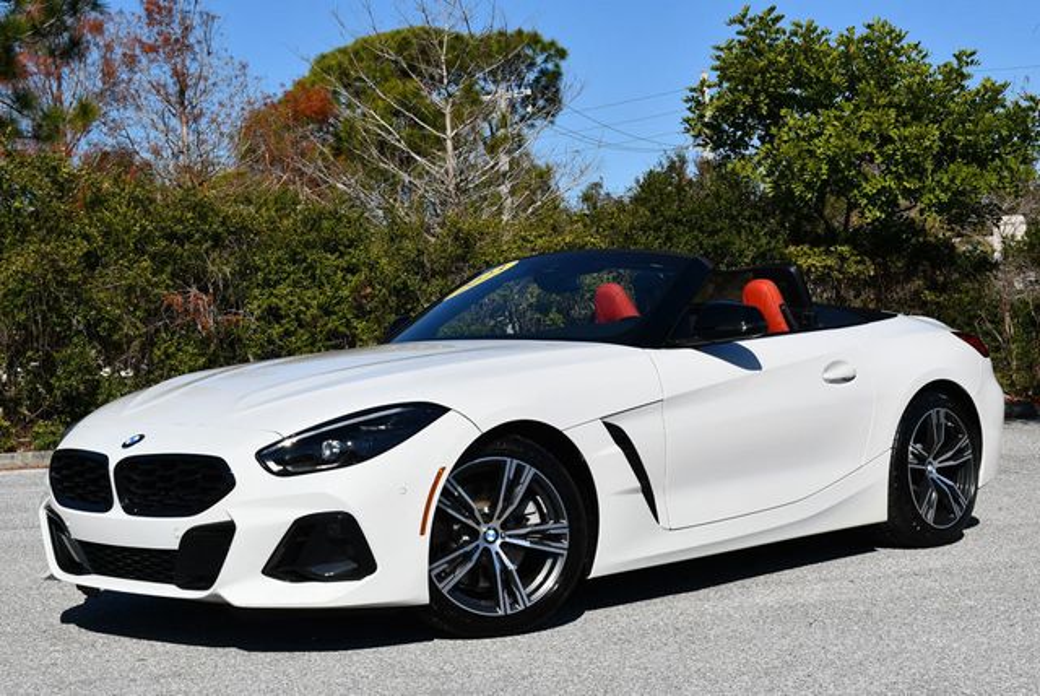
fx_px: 1851
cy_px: 348
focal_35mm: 64
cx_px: 520
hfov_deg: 31.4
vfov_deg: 21.3
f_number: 9
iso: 100
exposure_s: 1/320
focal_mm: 32
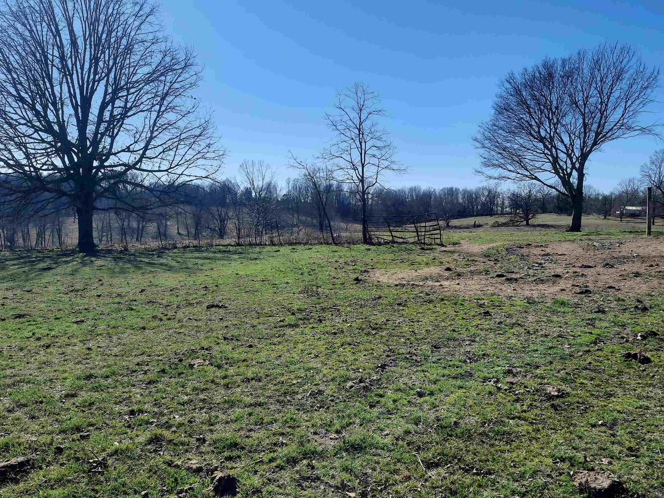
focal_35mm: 29
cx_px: 369
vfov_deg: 48.2
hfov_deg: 61.5
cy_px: 262
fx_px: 556
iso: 32
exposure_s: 1/1481
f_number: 2
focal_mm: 4.6
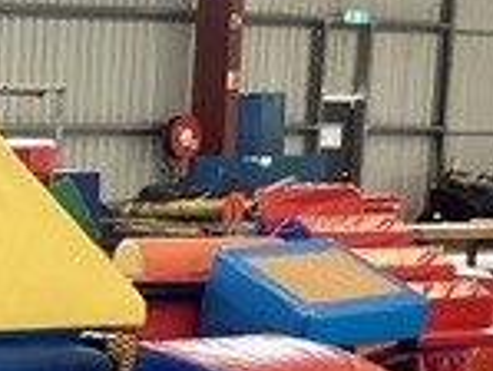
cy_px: 450
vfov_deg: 11.0
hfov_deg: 13.6
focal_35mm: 133
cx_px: -331
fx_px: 1896
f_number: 2.4
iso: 200
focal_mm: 3.3
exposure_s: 1/50
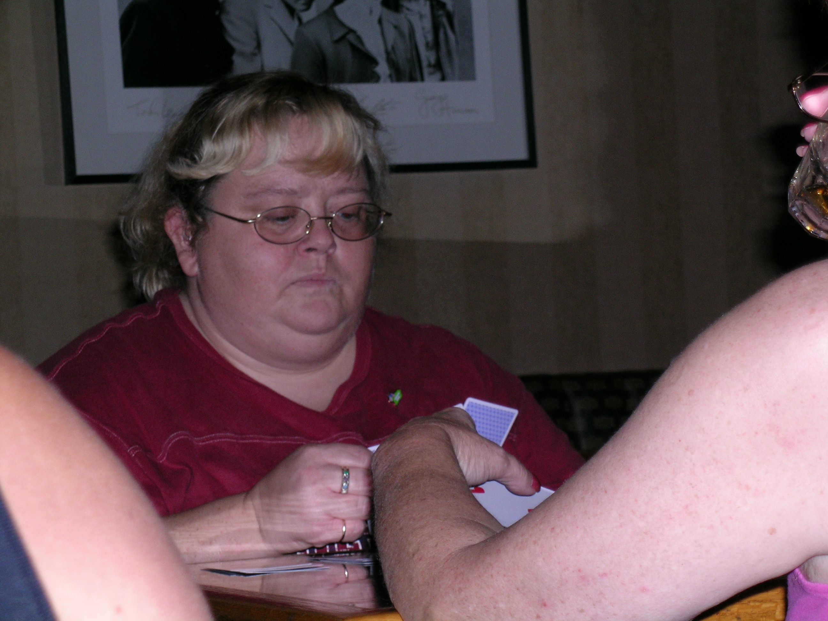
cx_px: 414
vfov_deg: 13.7
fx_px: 2583
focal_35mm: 108
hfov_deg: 18.2
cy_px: 310
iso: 97
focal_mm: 22.5
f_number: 4.5
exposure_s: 1/121
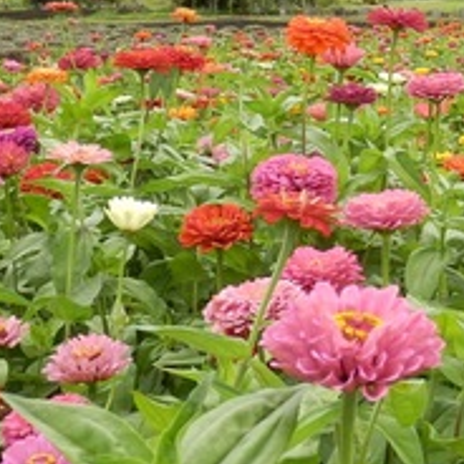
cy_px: 110
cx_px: 436
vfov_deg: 21.4
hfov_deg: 21.1
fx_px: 1213
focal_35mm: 80
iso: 80
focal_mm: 6.6
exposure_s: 1/160
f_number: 3.6
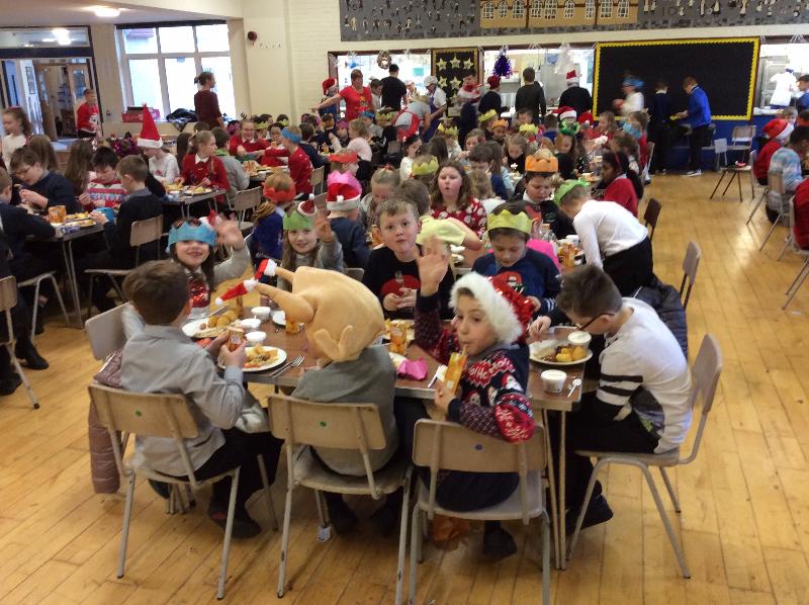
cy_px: 302
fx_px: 747
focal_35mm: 32
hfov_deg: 56.9
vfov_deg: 44.1
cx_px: 404
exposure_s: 1/25
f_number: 2.4
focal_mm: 3.3
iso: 125
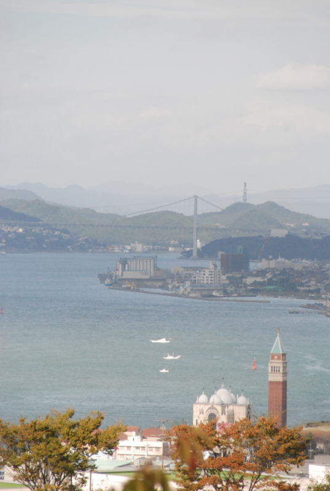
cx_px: 165
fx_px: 4105
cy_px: 246
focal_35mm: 300
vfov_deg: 6.9
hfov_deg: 4.6
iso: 1600
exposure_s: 1/4000
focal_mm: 200
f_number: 8
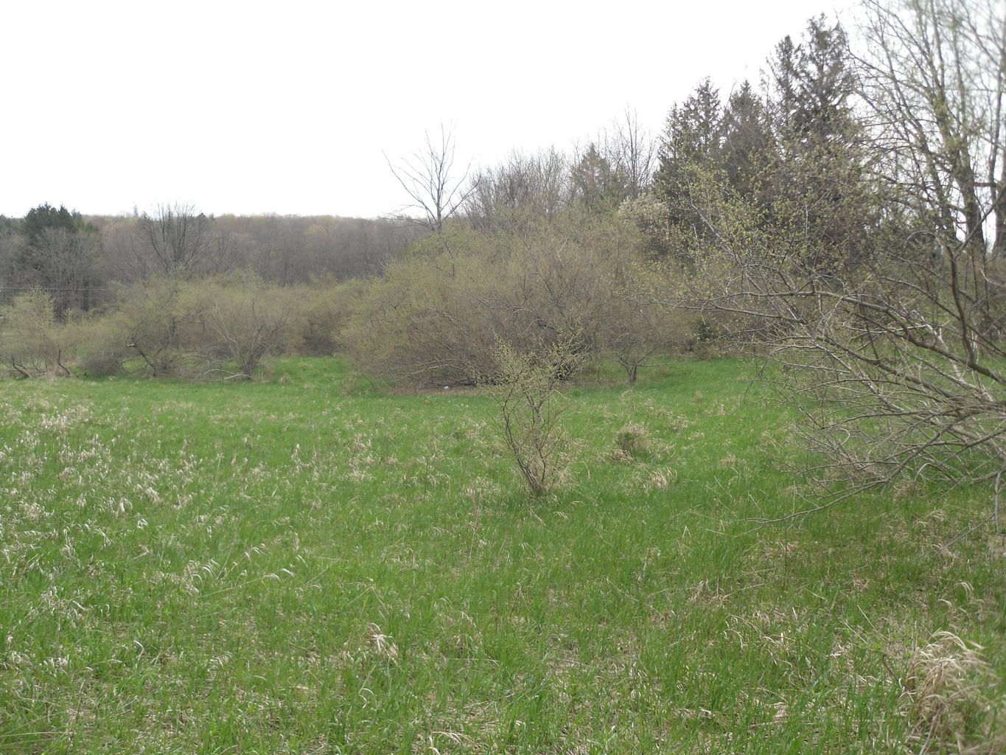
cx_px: 503
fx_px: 988
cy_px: 378
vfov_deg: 41.8
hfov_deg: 54.0
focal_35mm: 34
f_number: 8.1
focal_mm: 6
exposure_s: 1/103
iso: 80
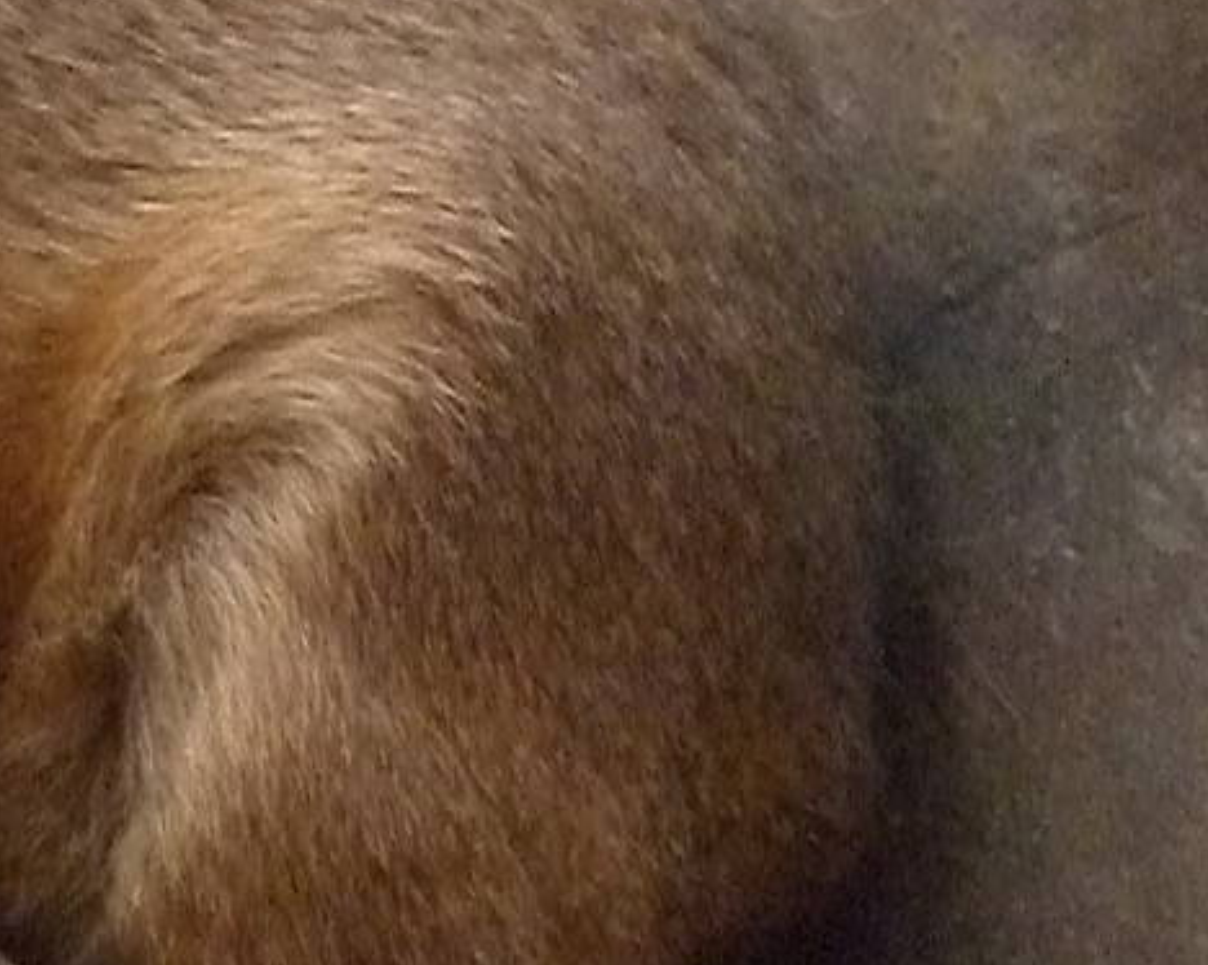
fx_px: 71474
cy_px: 108
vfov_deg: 0.8
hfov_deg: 1.0
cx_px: -227
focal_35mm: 2000
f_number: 5.6
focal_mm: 107.8
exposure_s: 1/320
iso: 1600
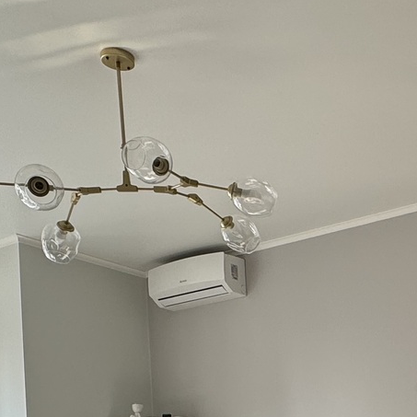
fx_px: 763
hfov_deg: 28.0
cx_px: 453
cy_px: 492
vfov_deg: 27.2
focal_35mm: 56
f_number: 2.2
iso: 40
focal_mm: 2.22
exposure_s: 1/99
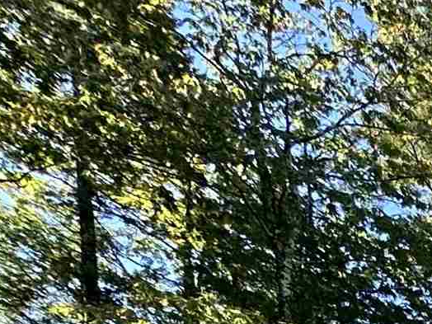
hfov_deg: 12.2
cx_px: 1235
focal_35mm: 82
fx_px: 1023
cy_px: 843
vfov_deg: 12.6
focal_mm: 2.22
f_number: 2.2
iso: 40
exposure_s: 1/481
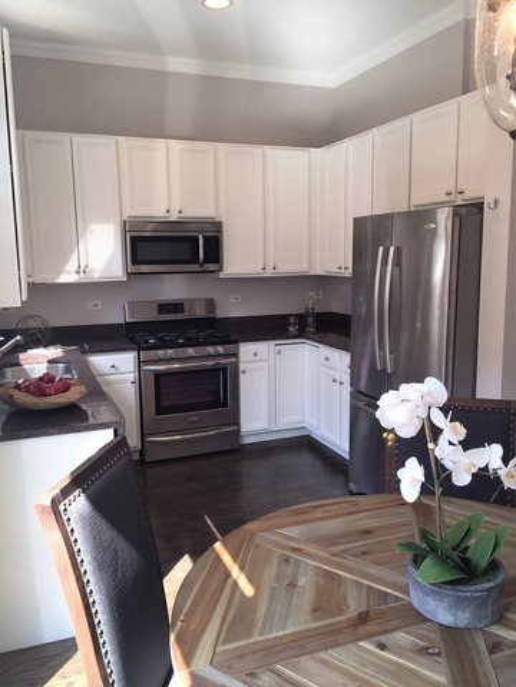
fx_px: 576
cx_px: 258
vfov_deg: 61.7
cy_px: 344
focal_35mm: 29
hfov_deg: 48.2
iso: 32
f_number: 2.2
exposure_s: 1/50
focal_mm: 4.15
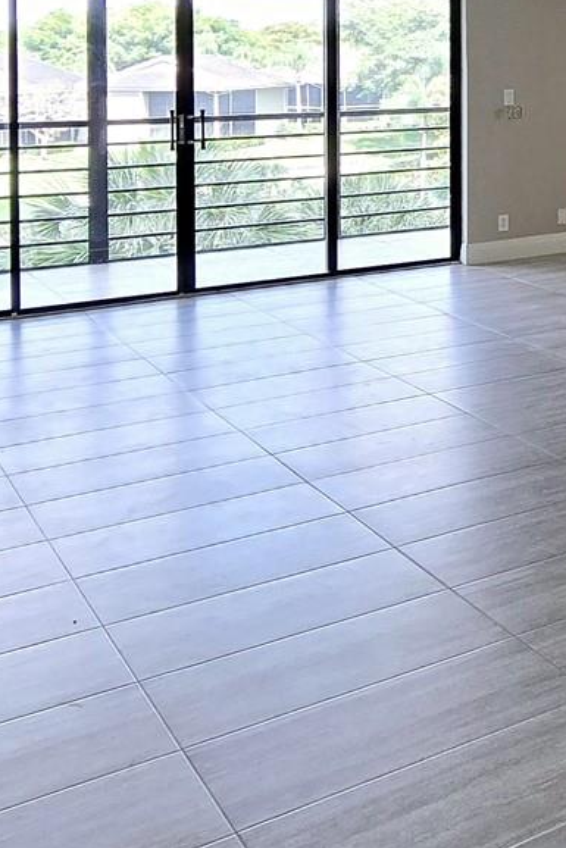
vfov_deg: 38.2
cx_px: 861
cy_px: 78
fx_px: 1131
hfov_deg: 22.7
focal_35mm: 48
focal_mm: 2.2
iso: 50
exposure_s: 1/60.2
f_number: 2.2
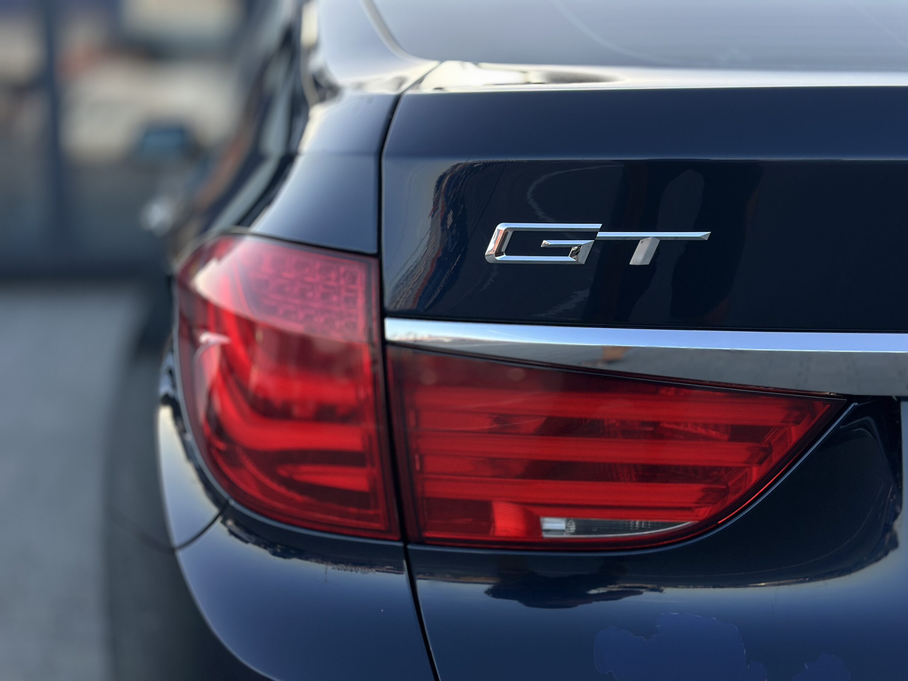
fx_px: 1259
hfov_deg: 39.7
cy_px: 340
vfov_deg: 30.3
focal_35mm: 48
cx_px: 454
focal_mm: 6.86
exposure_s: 1/785
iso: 80
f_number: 1.78
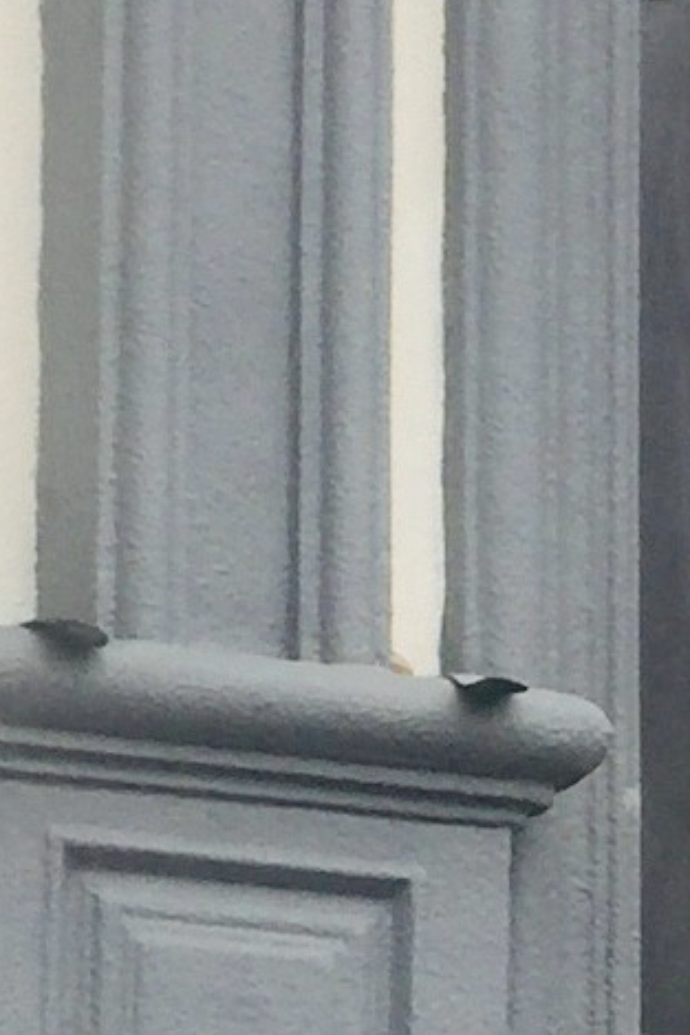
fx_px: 6033
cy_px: 1276
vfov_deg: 9.6
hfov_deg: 6.5
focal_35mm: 210
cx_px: 1007
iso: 32
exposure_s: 1/33
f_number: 2.2
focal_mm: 4.15
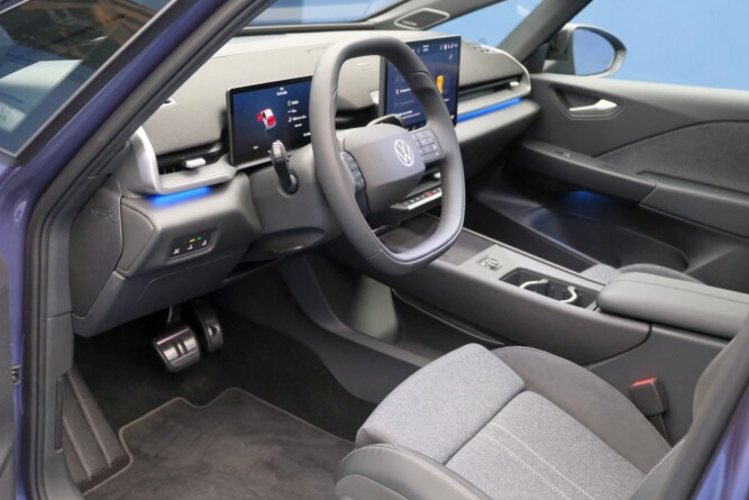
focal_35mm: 42
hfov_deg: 46.4
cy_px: 251
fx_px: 874
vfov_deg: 31.9
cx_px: 384
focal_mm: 26.5
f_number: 3.2
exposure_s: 1/85
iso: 6400
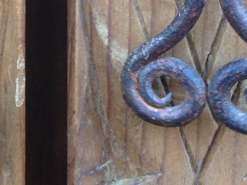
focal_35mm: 182
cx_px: 20
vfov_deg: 8.1
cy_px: 48
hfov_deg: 10.8
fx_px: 1299
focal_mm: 4.12
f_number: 2.4
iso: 50
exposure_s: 1/24
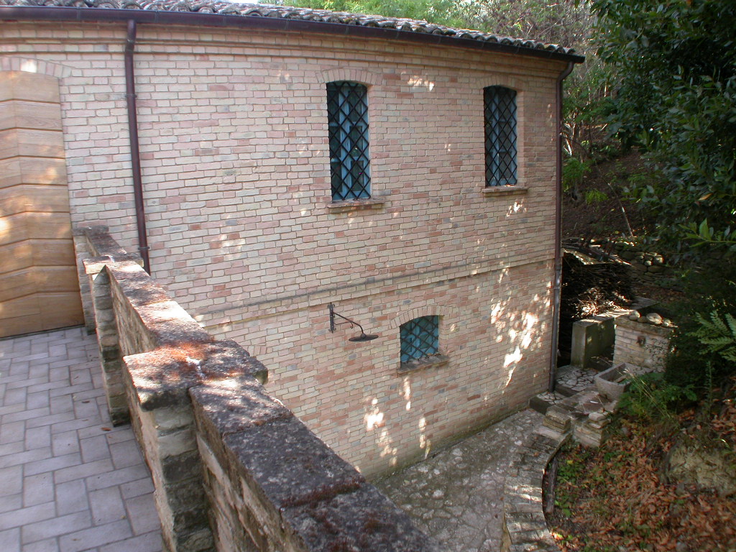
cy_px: 276
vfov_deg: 37.7
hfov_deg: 49.0
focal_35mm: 38
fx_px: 808
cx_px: 368
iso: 100
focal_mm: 7.85
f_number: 4.2
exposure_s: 1/101
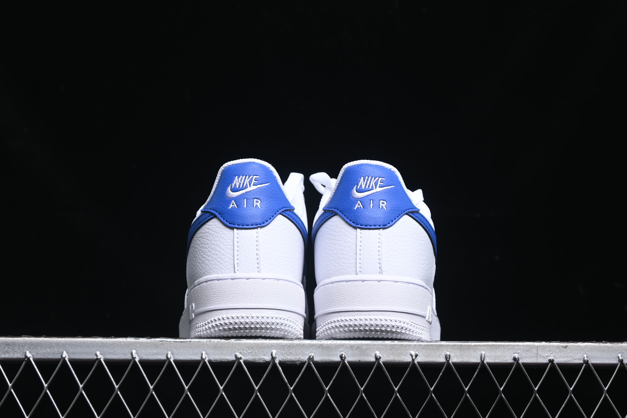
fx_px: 1306
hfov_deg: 27.0
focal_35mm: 75
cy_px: 209
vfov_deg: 18.2
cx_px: 314
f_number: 6.3
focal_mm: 50
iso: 160
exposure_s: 1/60
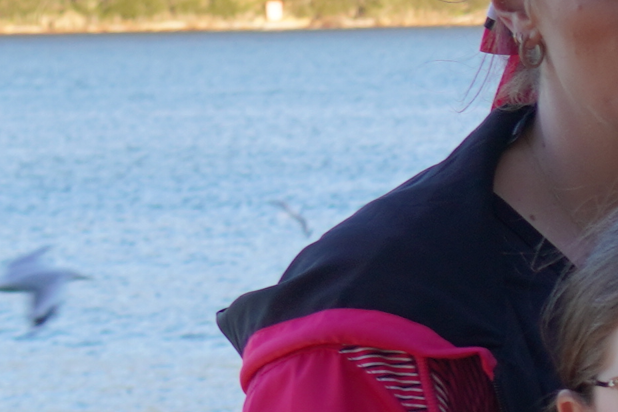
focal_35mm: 233
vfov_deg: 5.9
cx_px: 1891
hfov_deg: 7.6
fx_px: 4000
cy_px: 365
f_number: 4
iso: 125
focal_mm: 24
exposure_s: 1/160
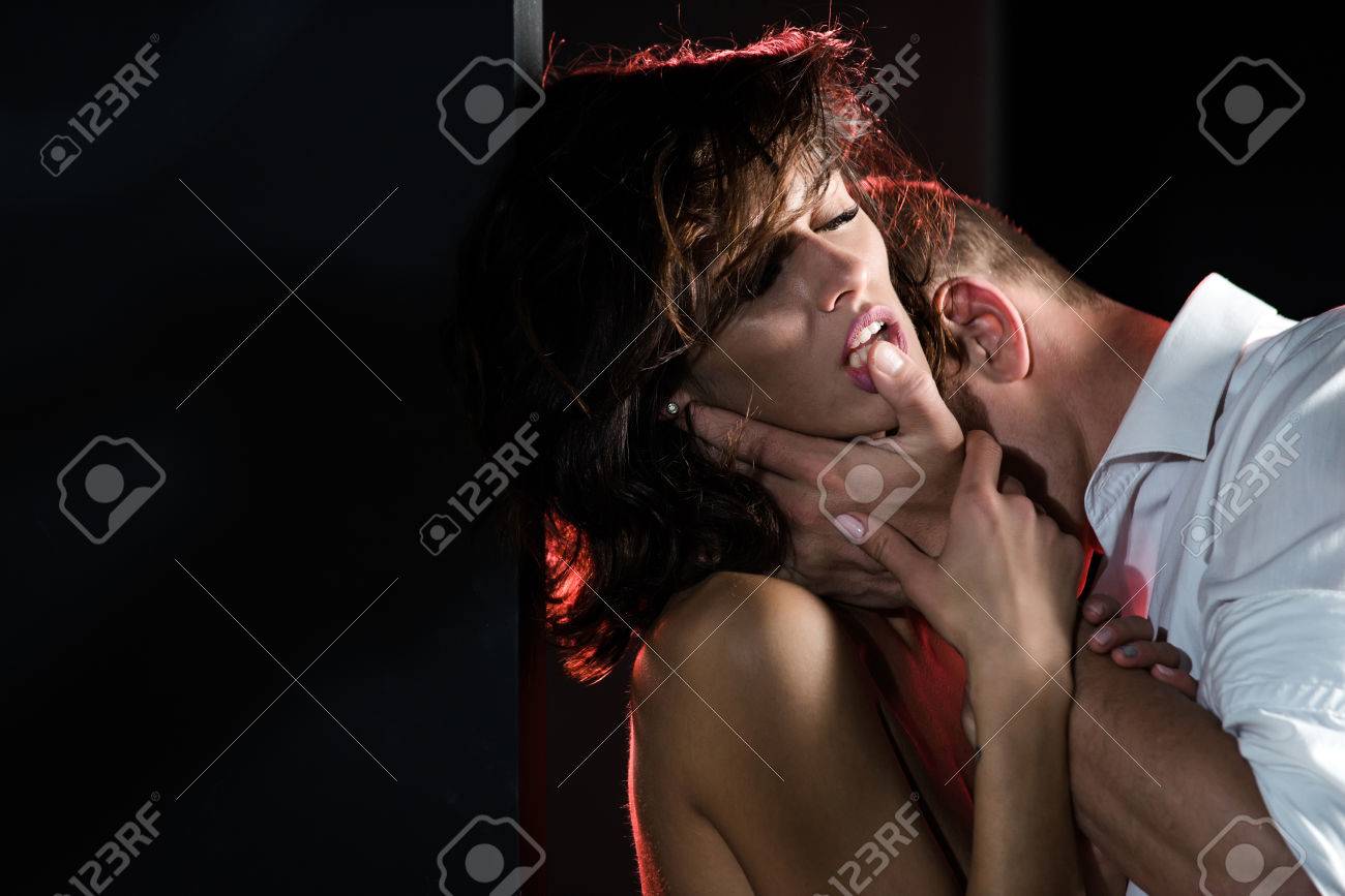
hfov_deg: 10.3
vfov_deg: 6.9
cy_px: 448
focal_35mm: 200
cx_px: 672
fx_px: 7473
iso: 200
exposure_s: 1/160
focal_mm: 200
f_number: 4.5
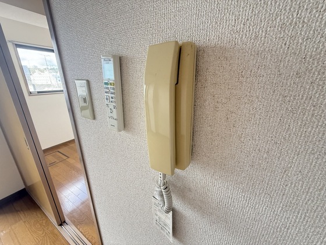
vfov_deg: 85.7
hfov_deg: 102.1
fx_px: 132
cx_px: 163
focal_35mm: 14
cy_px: 122
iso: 320
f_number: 2.2
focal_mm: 2.22
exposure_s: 1/79
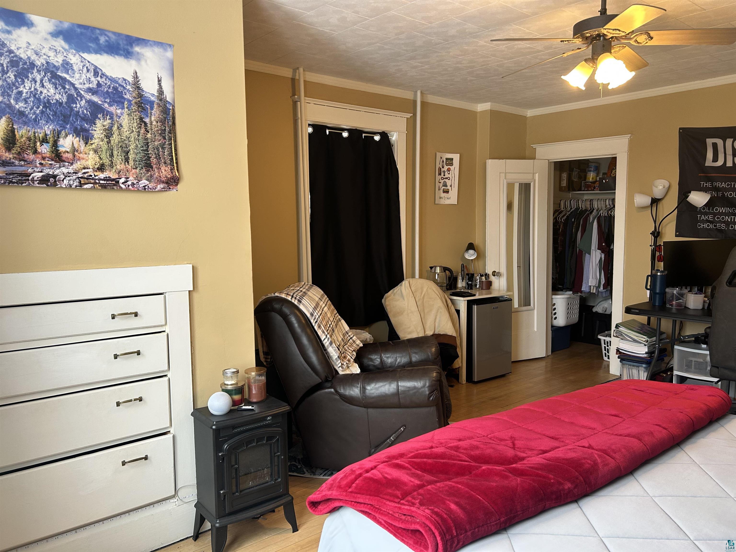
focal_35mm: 26
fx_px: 553
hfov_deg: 67.3
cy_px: 276
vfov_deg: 53.1
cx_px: 368
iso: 80
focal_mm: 5.7
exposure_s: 1/60
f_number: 1.5
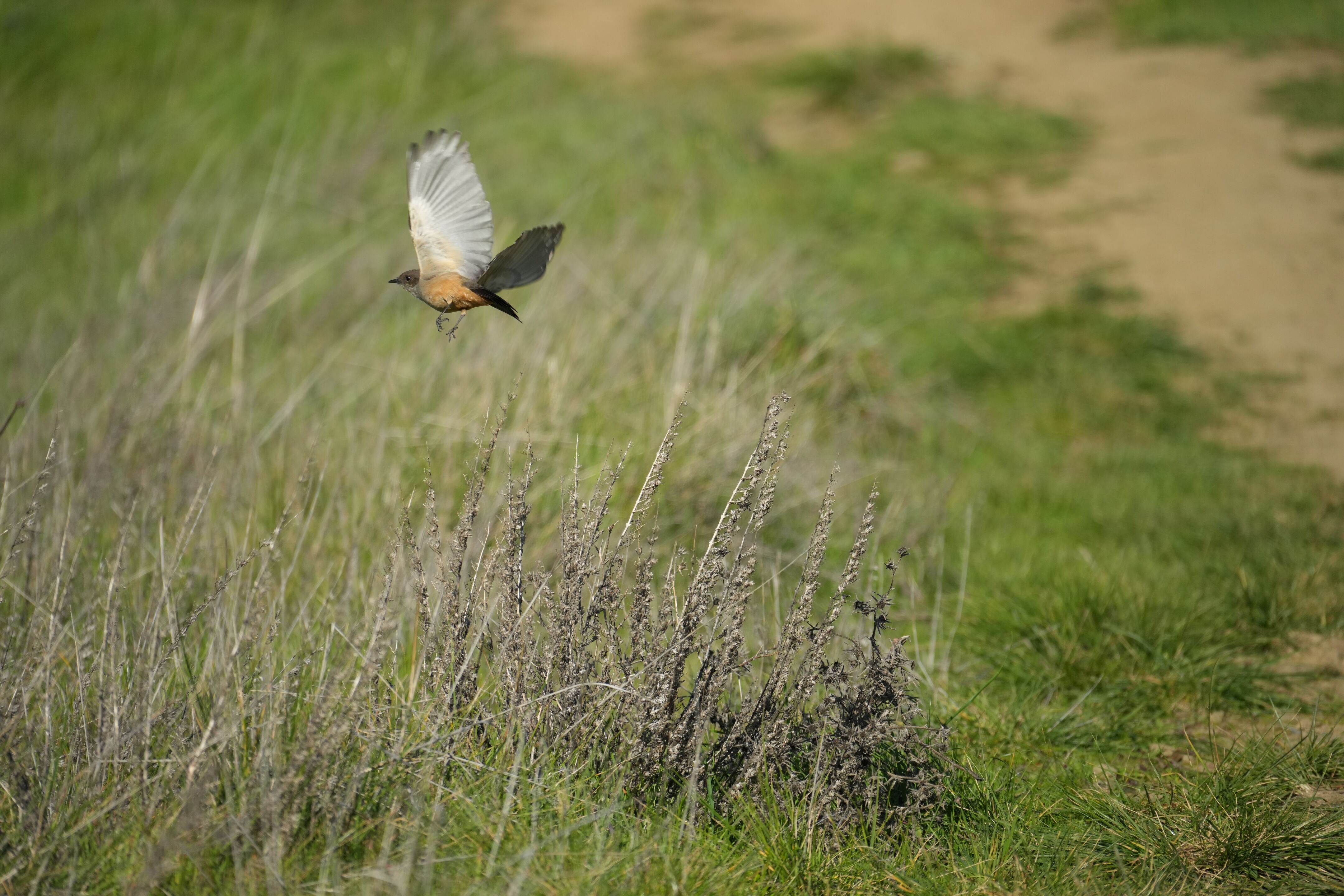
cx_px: 672
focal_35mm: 300
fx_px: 11199
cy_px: 448
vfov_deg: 4.6
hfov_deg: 6.9
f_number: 7.1
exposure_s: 1/2000
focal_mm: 300
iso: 640
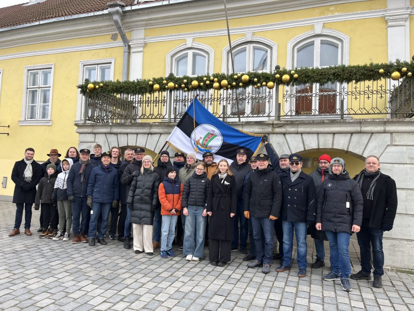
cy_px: 156
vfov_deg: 53.1
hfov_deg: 67.3
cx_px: 207
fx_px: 311
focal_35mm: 26
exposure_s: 1/122
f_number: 1.6
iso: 50
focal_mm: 5.1
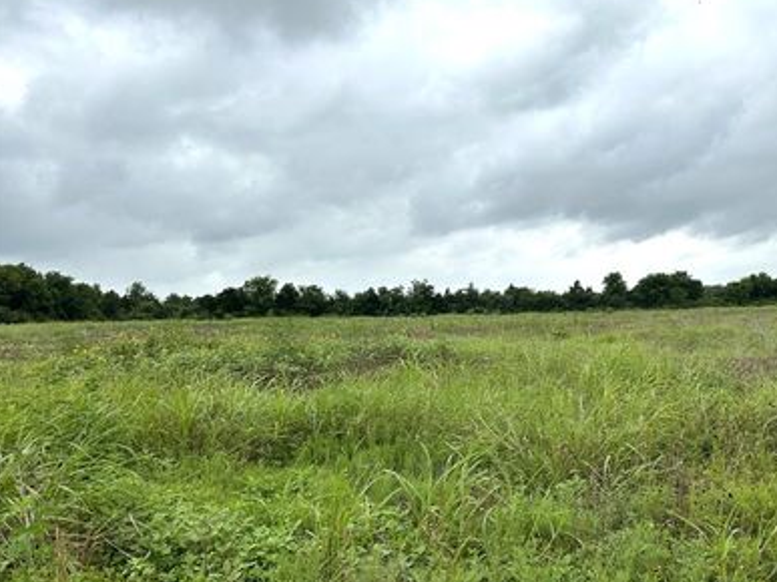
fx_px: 696
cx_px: 490
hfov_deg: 57.6
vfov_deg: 45.4
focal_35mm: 31
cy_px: 316
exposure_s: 1/3058
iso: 80
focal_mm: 6.86
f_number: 1.78
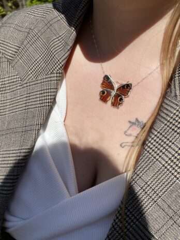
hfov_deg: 53.1
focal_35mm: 26
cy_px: 120
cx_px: 90
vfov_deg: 67.3
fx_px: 180
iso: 32
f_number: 1.8
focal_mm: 4.25
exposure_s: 1/5747
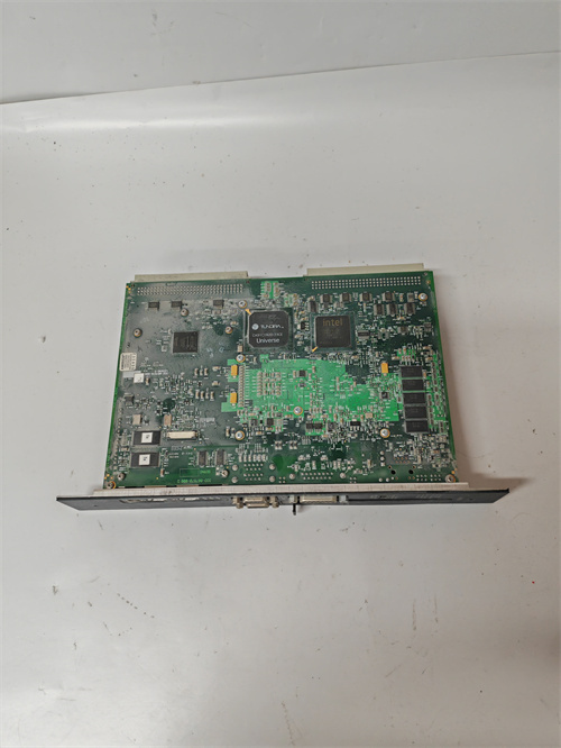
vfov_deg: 65.3
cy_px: 374
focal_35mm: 27
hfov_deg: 51.4
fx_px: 583
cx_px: 280
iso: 640
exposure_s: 1/100
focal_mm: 6.12
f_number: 1.9
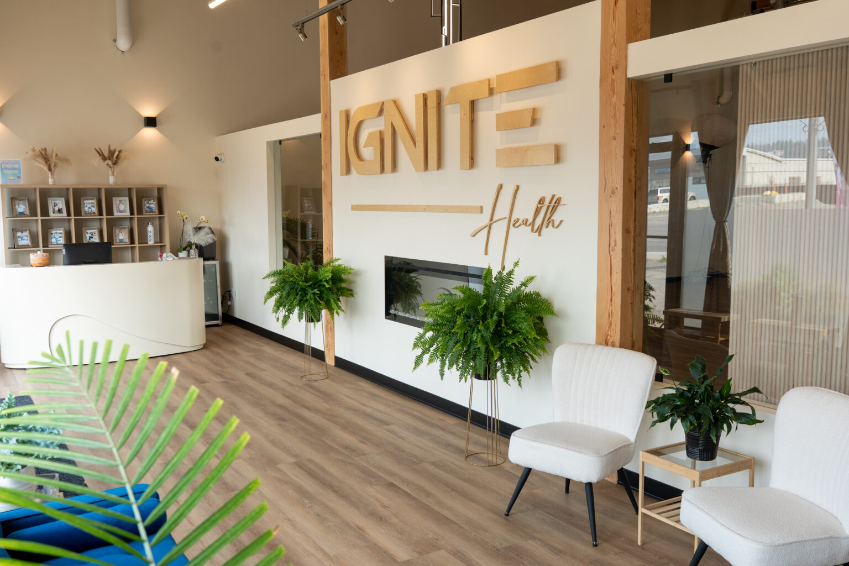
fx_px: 825
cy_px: 283
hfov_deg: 54.4
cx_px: 424
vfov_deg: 37.9
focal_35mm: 35
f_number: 6.3
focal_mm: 35
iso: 400
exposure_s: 1/125
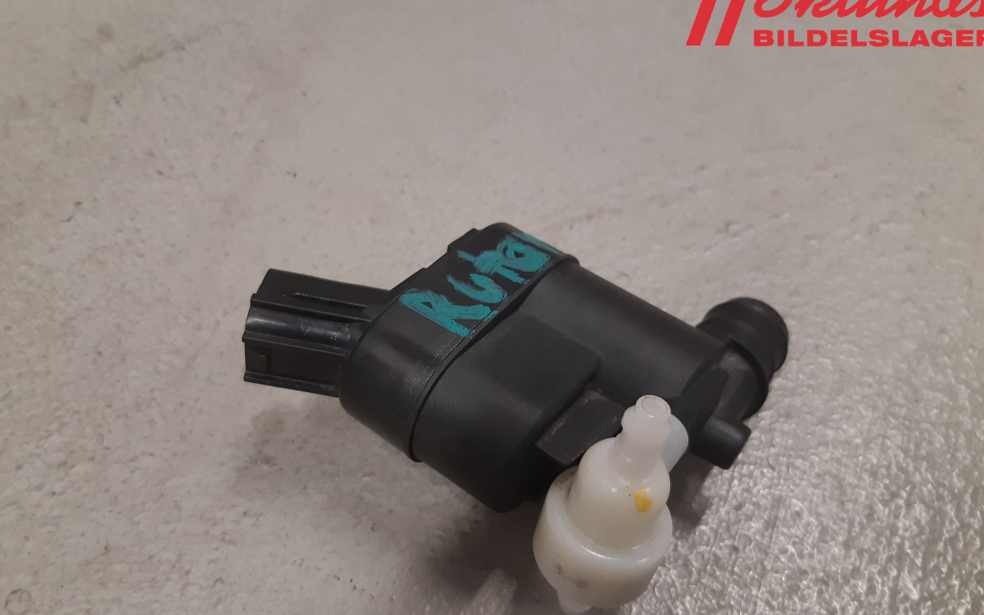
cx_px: 478
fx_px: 778
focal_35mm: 29
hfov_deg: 64.6
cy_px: 349
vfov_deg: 43.0
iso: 100
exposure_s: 1/50
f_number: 1.7
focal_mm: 3.93
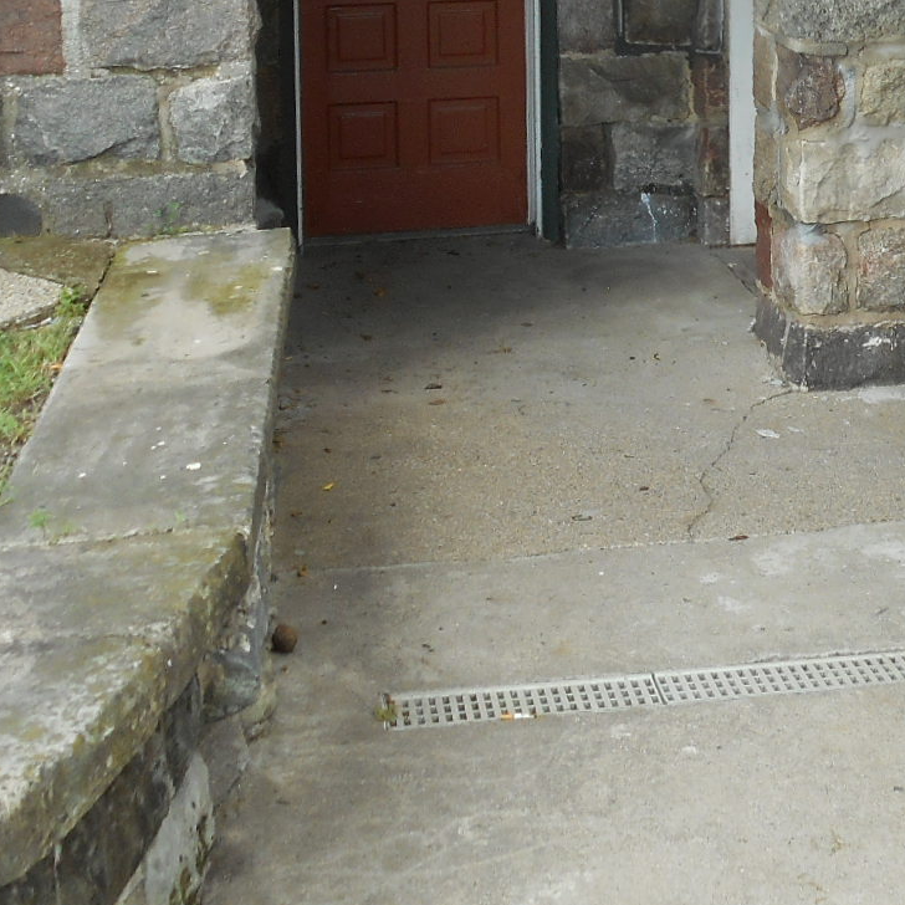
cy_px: -136
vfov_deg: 23.2
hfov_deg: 24.5
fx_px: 2041
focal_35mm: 69
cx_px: 750
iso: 80
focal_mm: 4.5
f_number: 3.7
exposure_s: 1/100
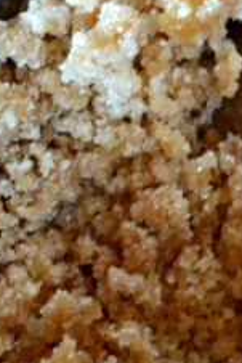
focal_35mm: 227
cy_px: 140
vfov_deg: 9.1
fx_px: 2285
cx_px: 380
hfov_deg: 6.0
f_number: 7.1
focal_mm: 38
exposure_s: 1/30
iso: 3200
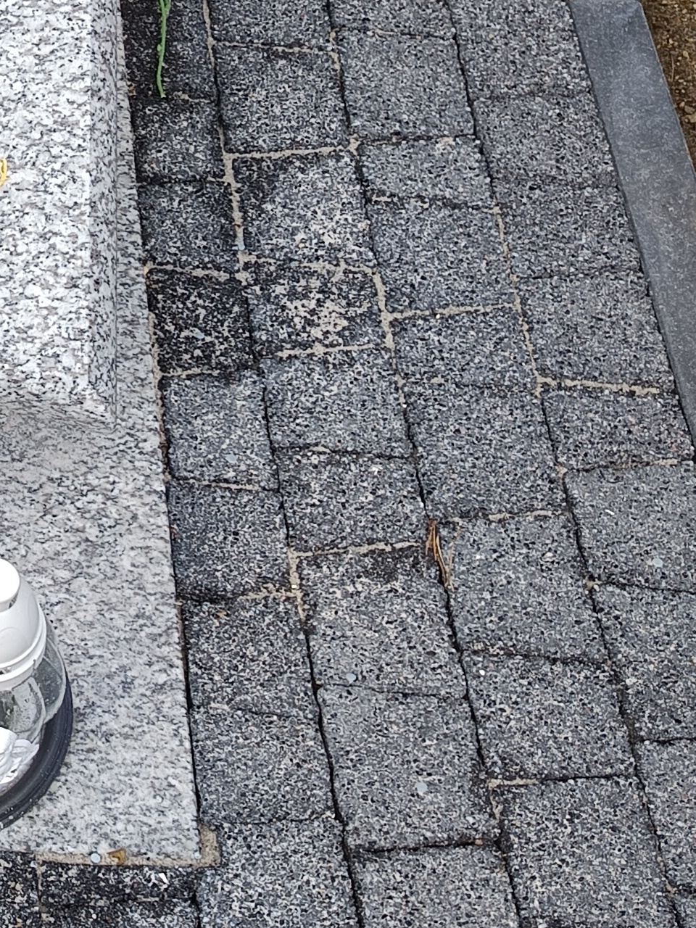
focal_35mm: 75
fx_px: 2011
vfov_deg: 26.0
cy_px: 486
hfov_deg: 17.5
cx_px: -375
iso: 50
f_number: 1.7
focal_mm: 5.31
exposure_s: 1/259
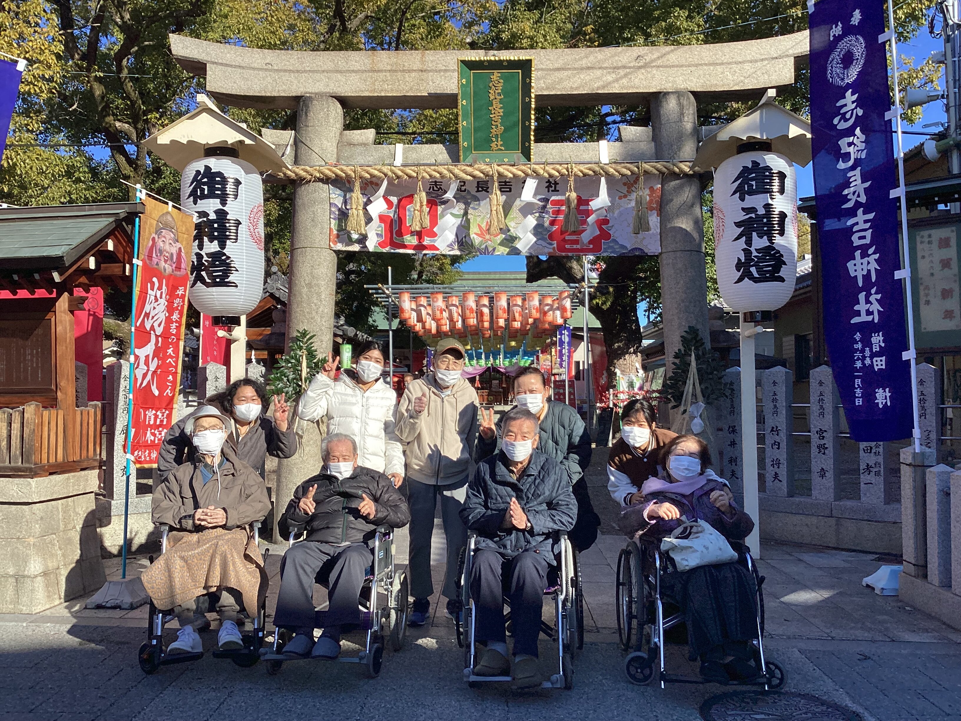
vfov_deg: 45.4
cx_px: 480
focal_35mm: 31
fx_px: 861
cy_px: 360
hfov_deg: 58.4
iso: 25
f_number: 2.4
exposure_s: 1/1538
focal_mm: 3.3
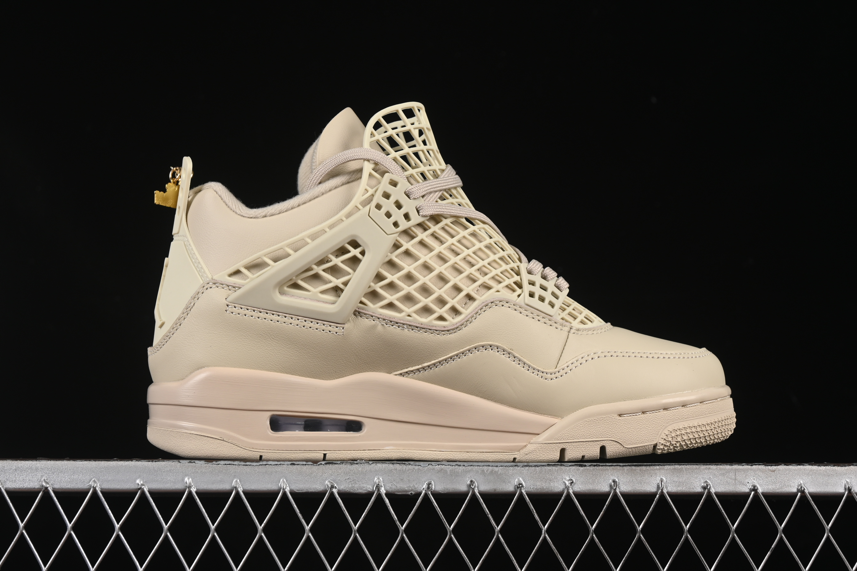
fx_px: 1785
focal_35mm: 75
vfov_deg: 18.2
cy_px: 286
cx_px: 428
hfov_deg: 27.0
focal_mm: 50
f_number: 8
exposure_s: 1/60
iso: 160
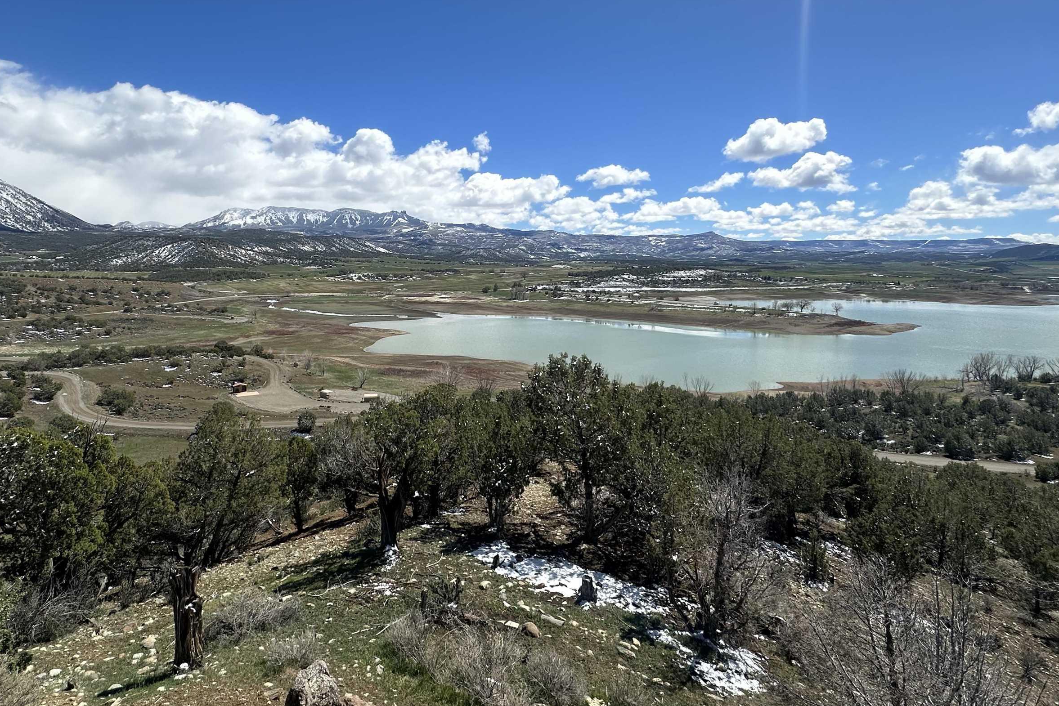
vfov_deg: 63.5
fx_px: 559
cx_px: 478
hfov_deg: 86.6
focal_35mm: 19
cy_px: 256
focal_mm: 2.22
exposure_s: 1/4000
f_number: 2.2
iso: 50
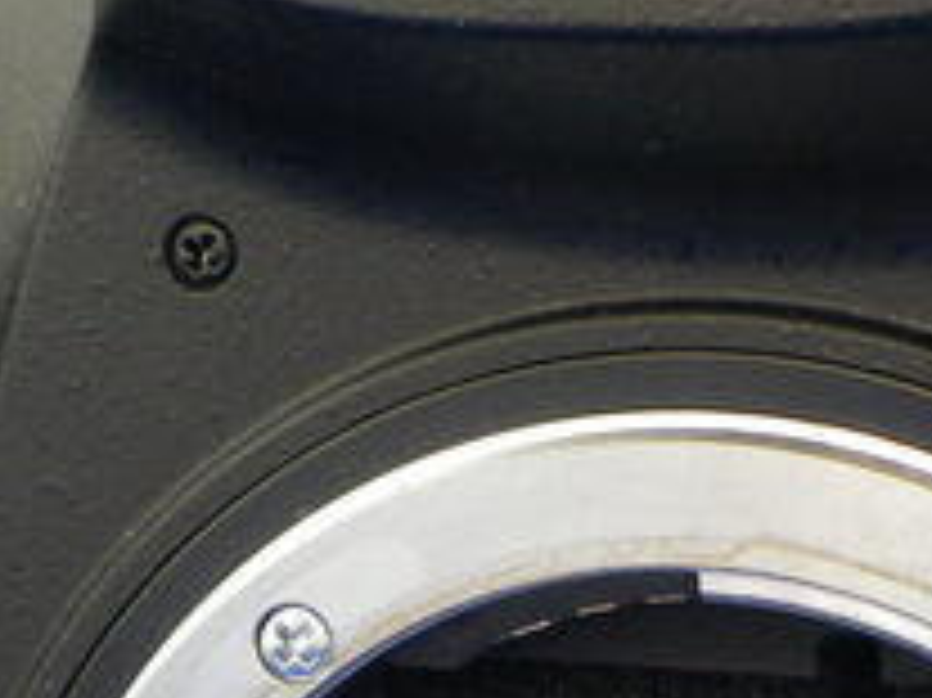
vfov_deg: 6.5
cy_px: 973
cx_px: 608
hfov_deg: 8.8
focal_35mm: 226
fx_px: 6081
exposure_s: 1/4
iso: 64
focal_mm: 6.9
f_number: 3
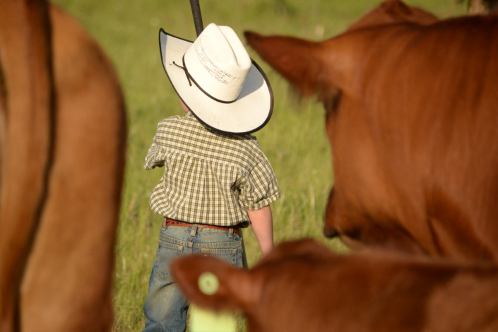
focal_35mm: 330
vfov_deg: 4.2
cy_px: 166
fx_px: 4565
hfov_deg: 6.2
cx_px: 249
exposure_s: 1/4000
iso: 720
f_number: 5.3
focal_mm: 220
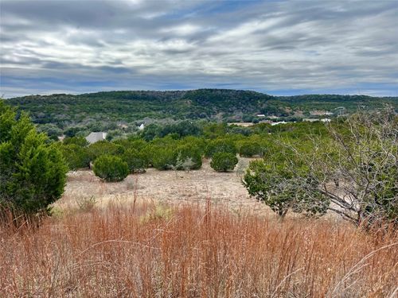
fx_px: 299
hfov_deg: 67.3
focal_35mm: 26
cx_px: 199
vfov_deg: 53.1
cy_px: 149
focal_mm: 5.7
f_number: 1.5
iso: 50
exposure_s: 1/3571
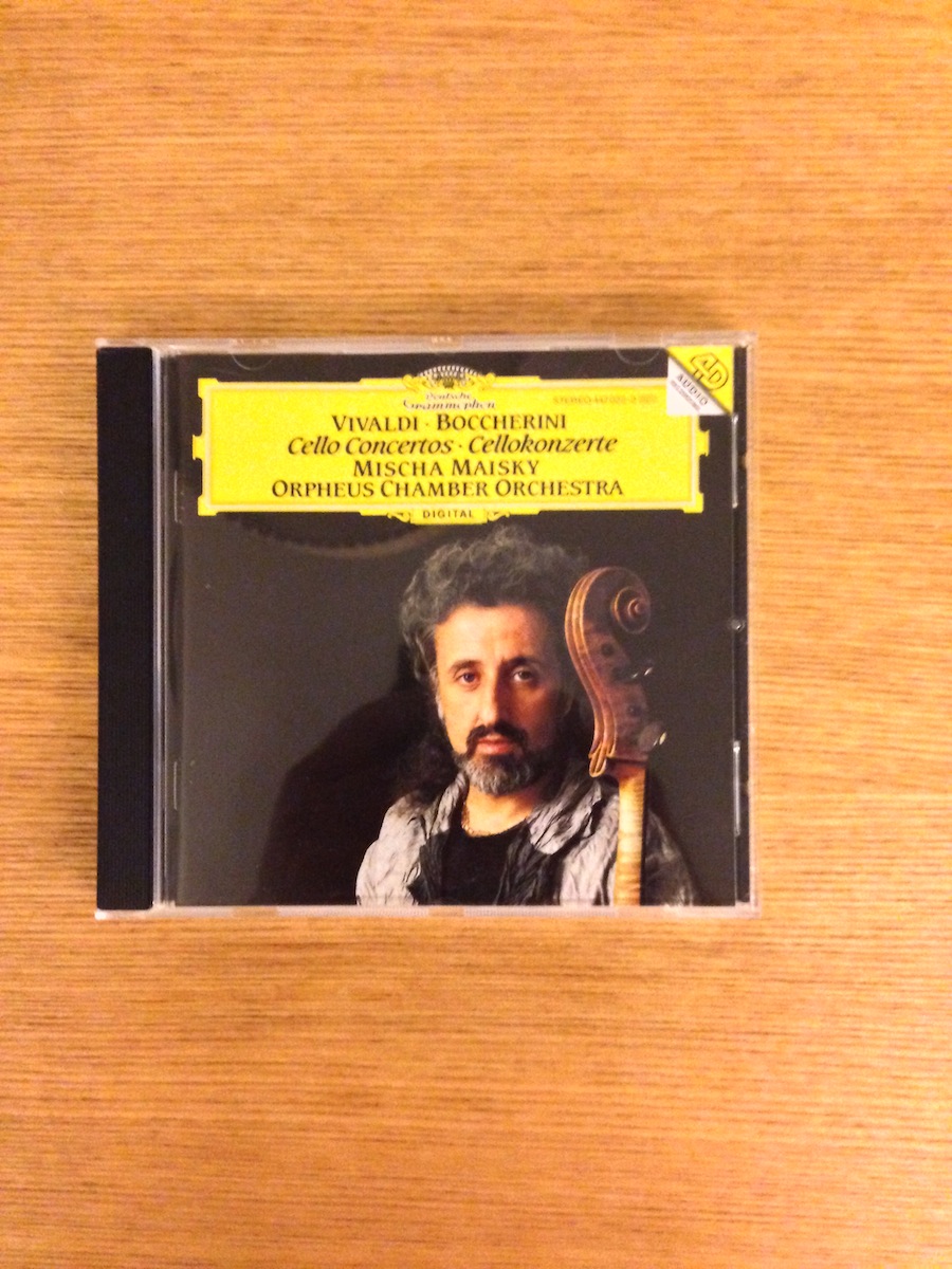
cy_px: 634
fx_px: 1210
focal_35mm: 33
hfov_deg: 42.9
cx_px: 476
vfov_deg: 55.4
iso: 800
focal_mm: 4.12
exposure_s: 1/15
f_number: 2.4
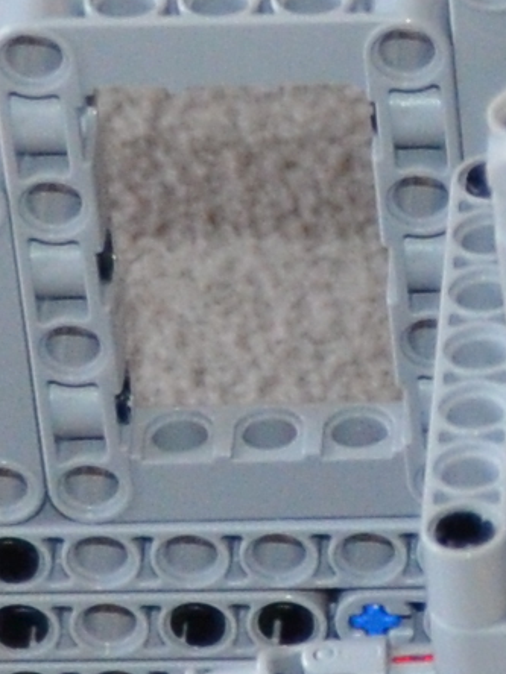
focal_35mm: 431
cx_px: 2006
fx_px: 8407
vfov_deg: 4.6
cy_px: 882
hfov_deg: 3.3
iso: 800
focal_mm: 27
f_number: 4
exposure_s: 1/60
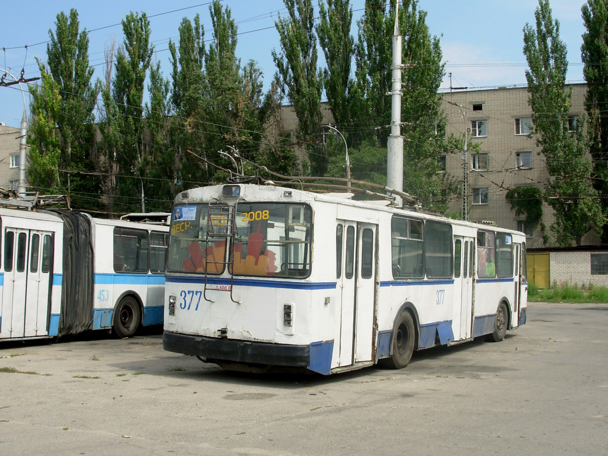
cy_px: 228
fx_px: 667
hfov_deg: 49.0
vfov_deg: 37.7
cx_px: 304
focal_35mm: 38
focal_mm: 6.3
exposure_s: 1/418
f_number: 4.9
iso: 50
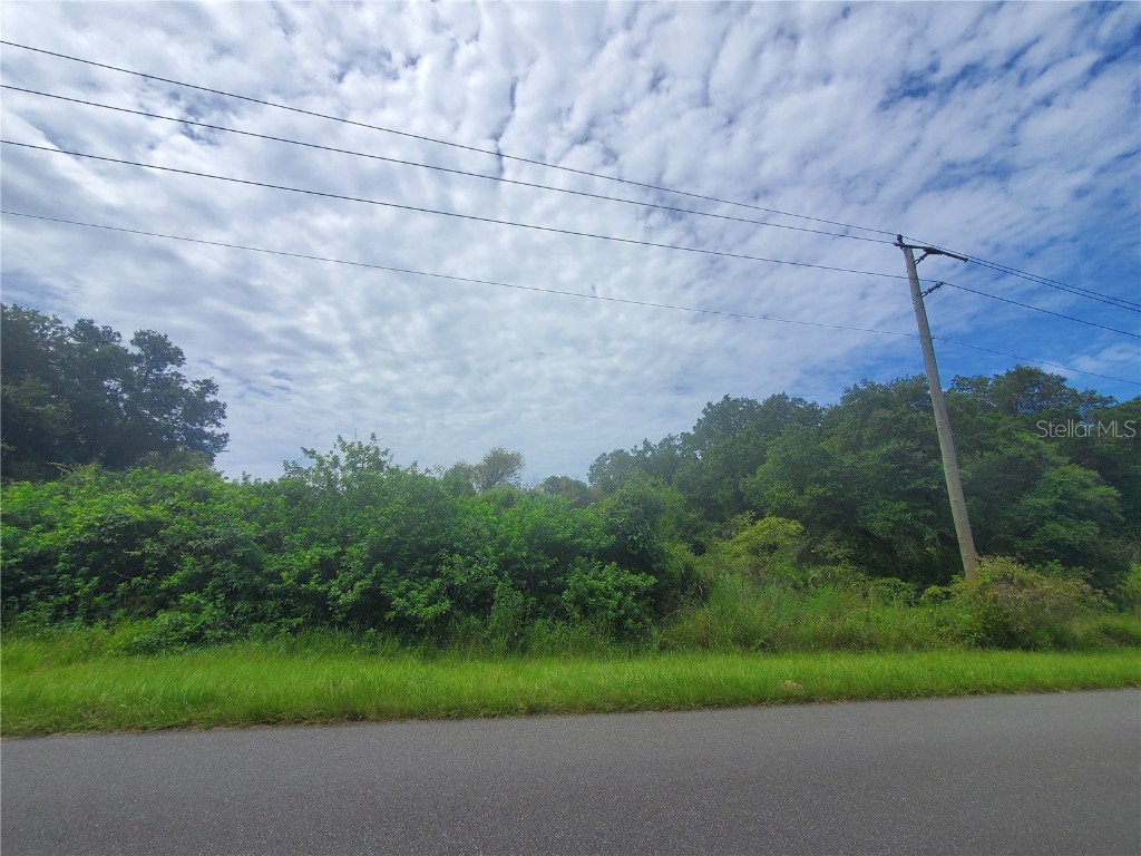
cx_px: 570
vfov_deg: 89.9
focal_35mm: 13
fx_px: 429
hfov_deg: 106.2
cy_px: 428
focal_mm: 1.8
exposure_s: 1/1700
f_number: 2.2
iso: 50
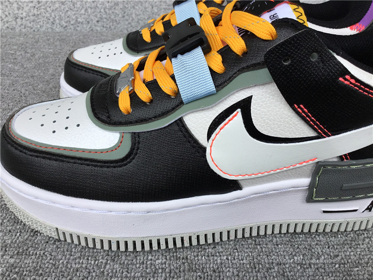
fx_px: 334
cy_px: 140
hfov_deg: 58.4
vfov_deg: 45.4
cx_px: 186
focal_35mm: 31
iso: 25
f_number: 2.4
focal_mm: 3.3
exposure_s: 1/370
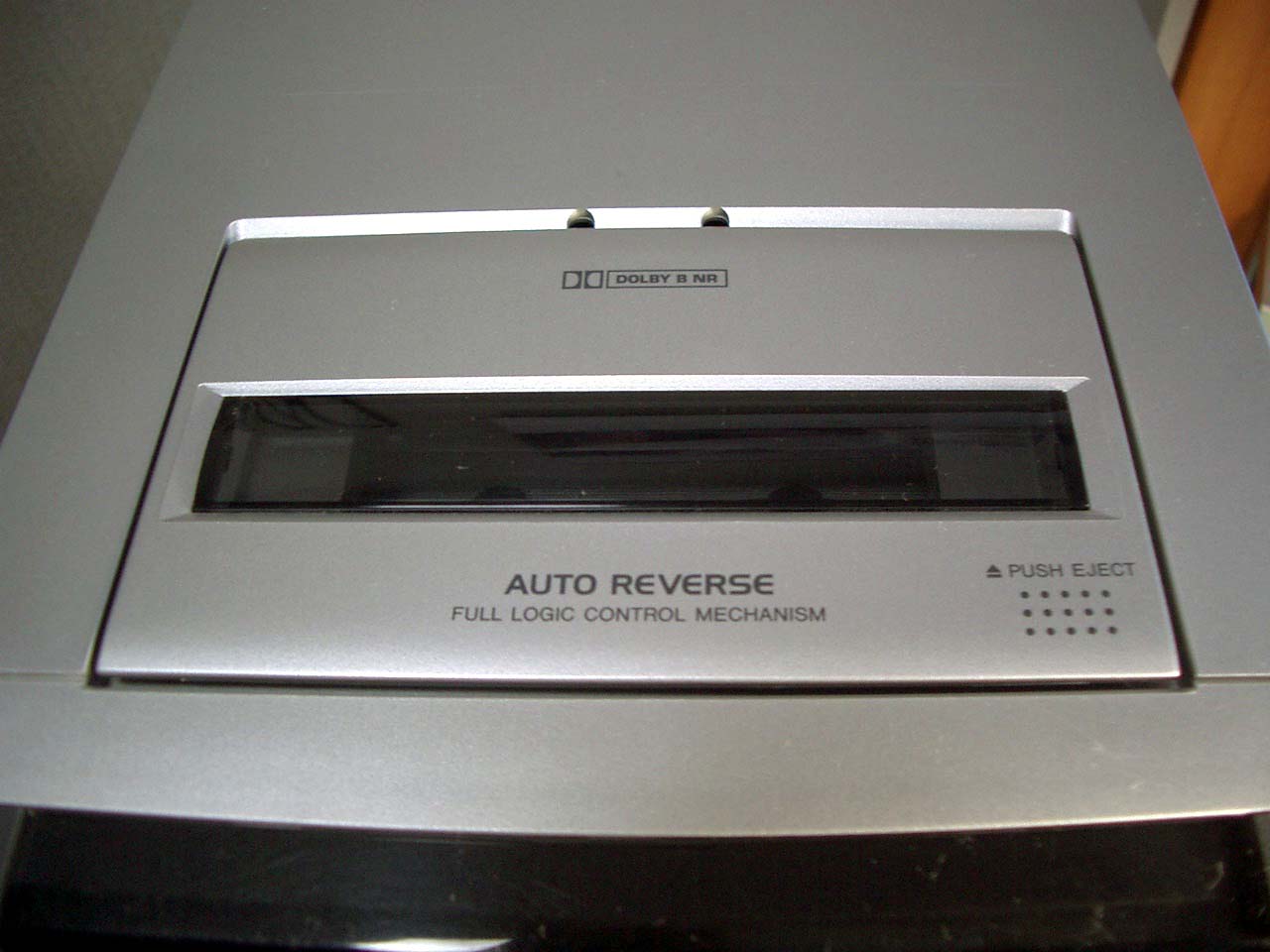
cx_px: 635
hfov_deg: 52.6
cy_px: 476
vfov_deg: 40.7
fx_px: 1284
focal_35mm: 35
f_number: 2.6
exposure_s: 1/15
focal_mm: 5.8
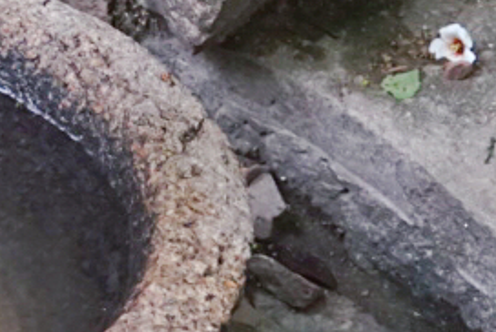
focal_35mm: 190
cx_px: -232
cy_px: -317
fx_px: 2621
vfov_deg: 7.0
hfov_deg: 10.5
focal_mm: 32
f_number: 4
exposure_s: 1/60
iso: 2500
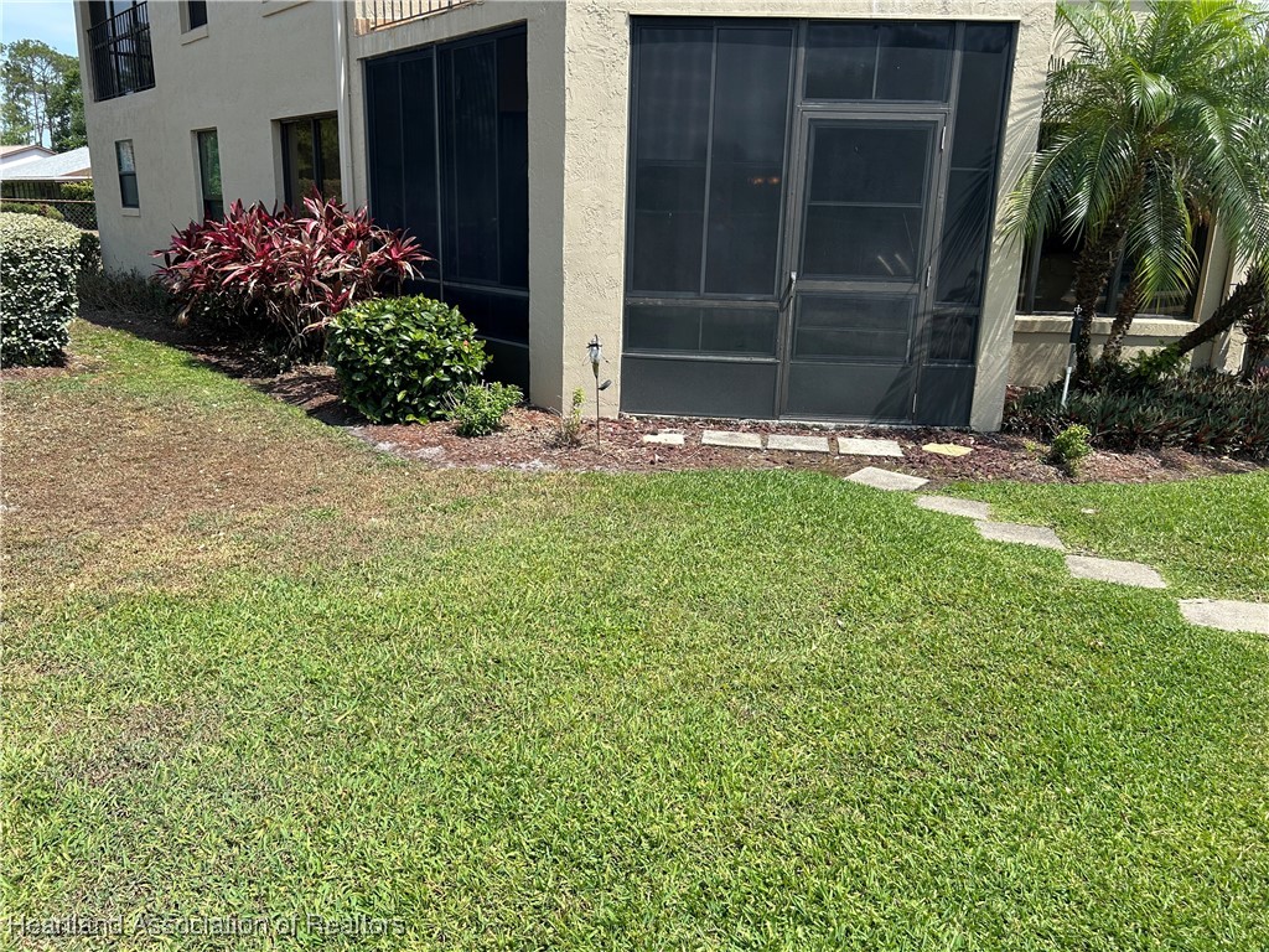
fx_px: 953
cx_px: 634
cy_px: 476
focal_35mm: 26
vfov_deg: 53.1
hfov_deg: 67.3
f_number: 1.5
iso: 50
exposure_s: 1/2571
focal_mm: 5.7
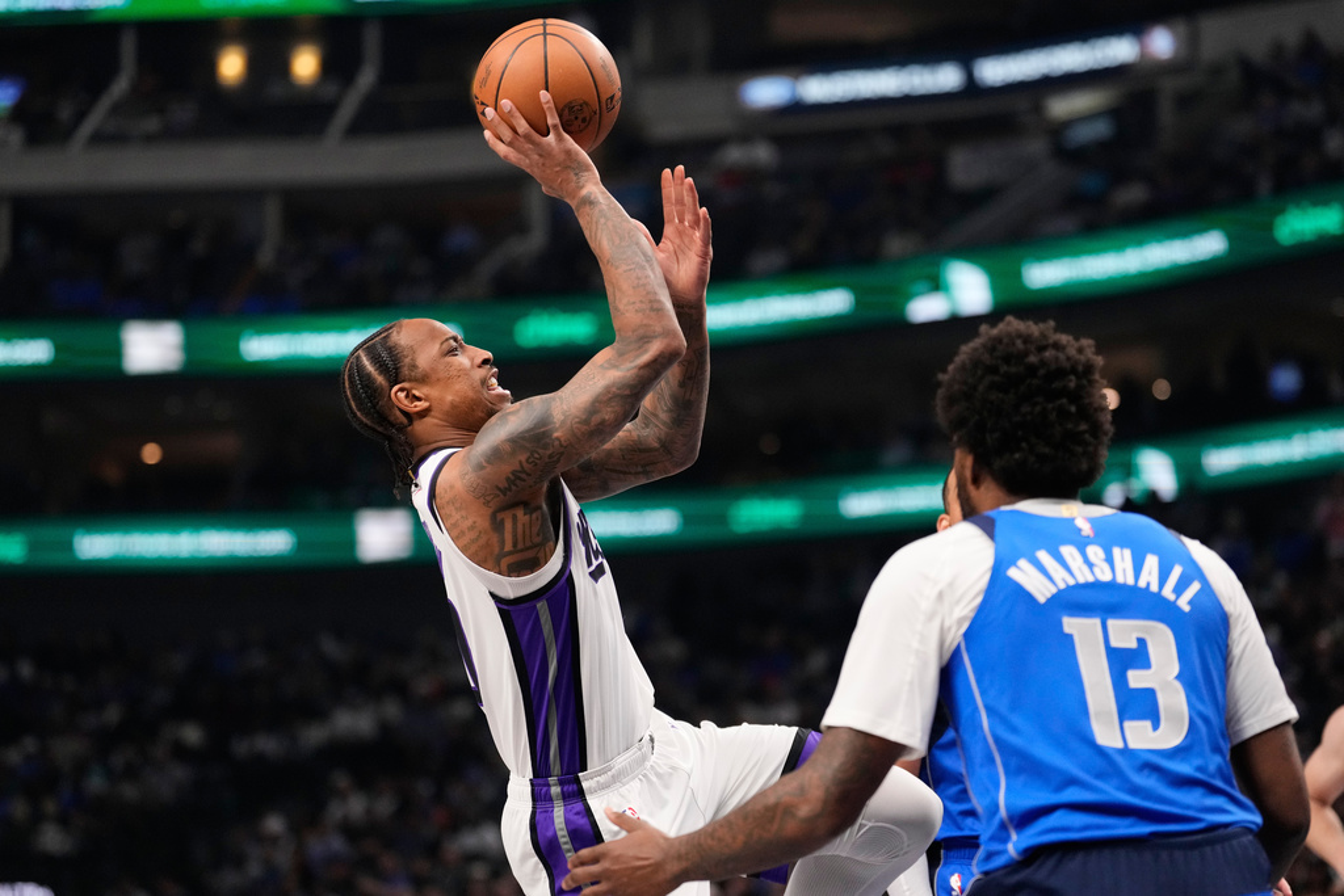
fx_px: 4331
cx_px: 672
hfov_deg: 17.6
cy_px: 448
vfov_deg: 11.8
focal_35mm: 116
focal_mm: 116
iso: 4000
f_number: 2.8
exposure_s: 1/2000
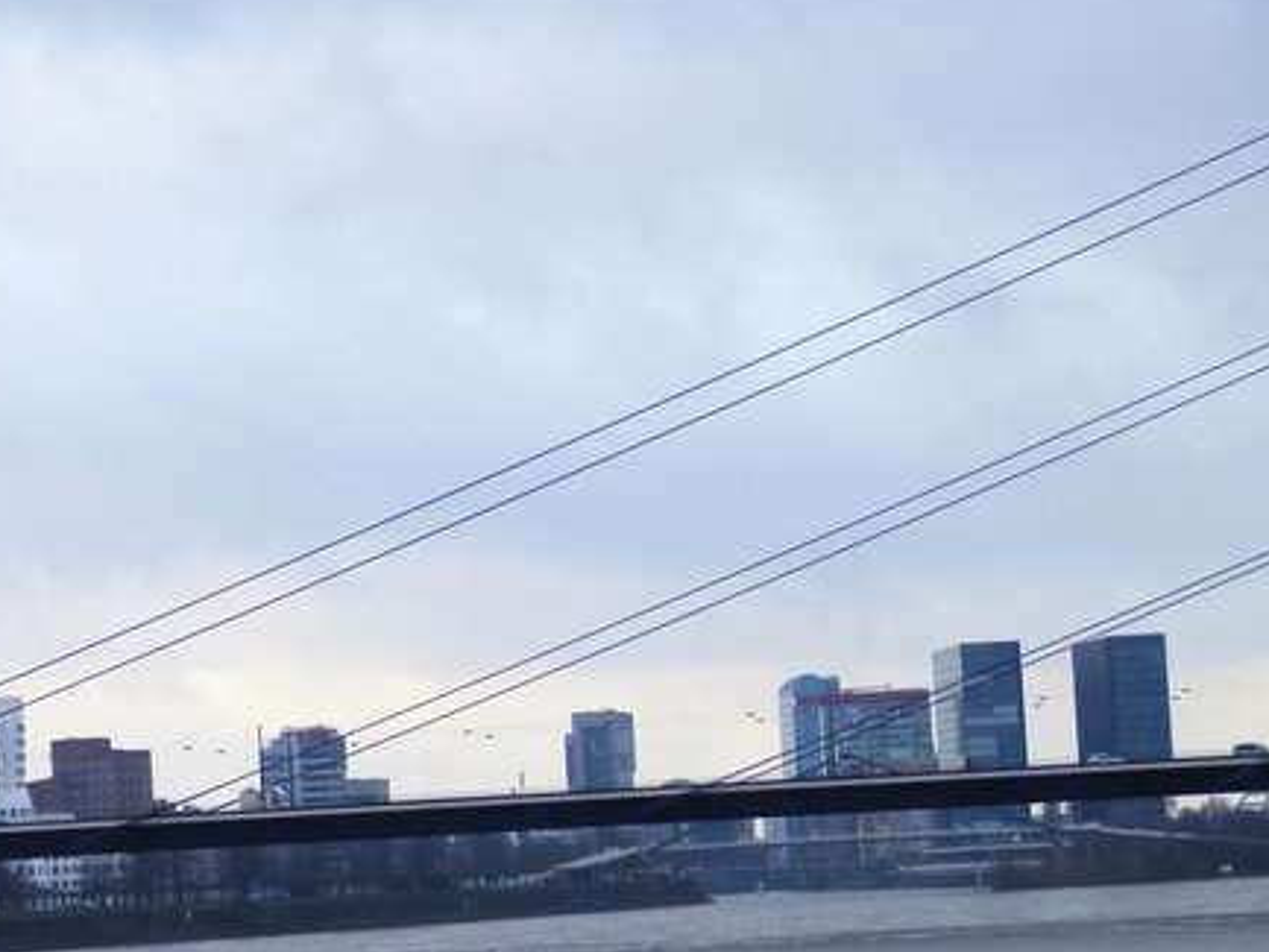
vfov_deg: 12.2
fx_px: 4474
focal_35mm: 122
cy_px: 530
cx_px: 196
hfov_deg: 16.0
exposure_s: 1/125
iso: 80
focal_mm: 11.9
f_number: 4.4
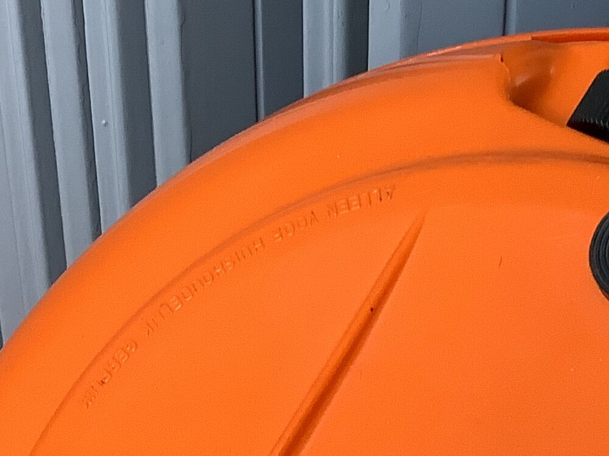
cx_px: 404
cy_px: 621
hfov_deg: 19.4
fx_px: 1776
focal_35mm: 101
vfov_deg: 14.0
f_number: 2.4
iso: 80
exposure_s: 1/50
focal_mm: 3.3
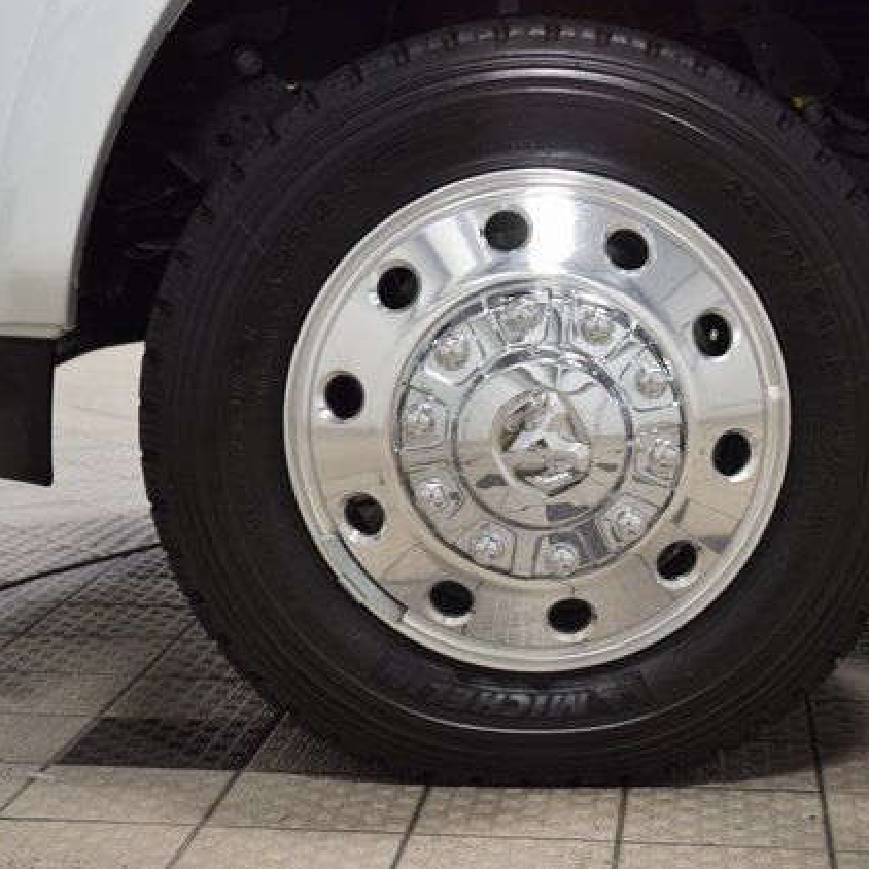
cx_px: 542
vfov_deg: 19.5
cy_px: 433
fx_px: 2528
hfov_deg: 19.5
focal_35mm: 89
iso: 1600
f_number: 5.6
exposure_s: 1/60
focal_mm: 46
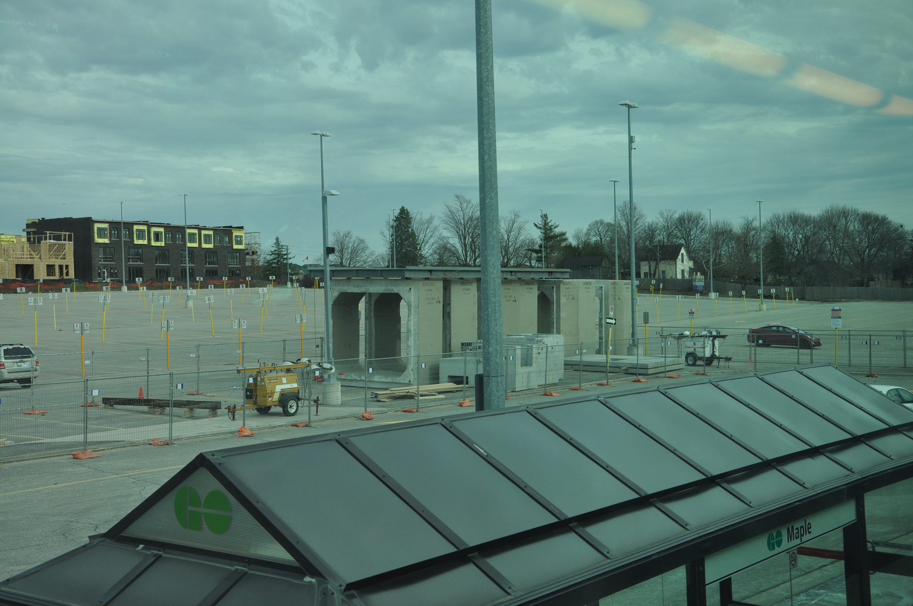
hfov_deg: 43.7
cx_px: 456
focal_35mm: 45
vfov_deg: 29.8
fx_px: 1140
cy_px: 303
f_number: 6.3
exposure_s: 1/160
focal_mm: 30
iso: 200
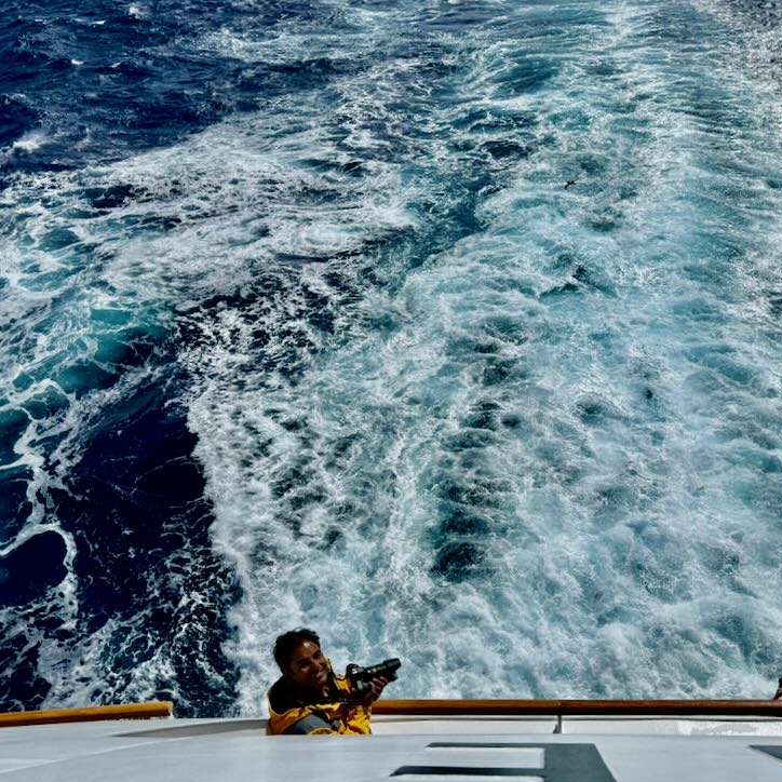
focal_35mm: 30
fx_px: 767
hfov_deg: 53.8
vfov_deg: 54.0
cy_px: 396
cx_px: 449
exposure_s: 1/17544
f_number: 1.78
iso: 64
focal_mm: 6.76
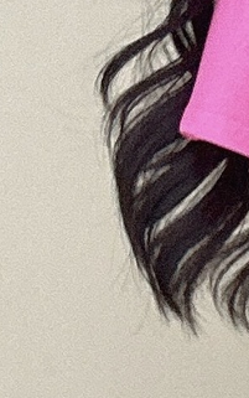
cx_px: 622
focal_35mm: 182
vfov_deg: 11.4
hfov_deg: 6.8
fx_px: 1973
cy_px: 381
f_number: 1.9
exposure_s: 1/60
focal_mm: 2.69
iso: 100
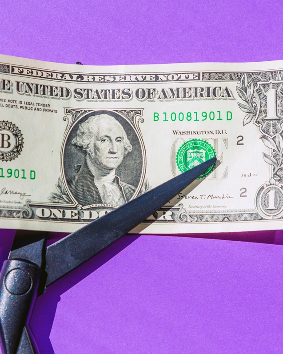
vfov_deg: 19.4
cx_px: 137
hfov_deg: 15.5
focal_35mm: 99
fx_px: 1037
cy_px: 177
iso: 100
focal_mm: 70
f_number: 5.6
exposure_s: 1/500
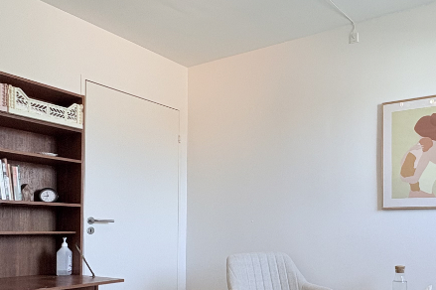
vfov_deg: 37.8
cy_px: 220
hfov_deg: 53.2
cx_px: 330
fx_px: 411
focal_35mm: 34
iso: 80
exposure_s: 1/100
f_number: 2.2
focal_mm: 2.2
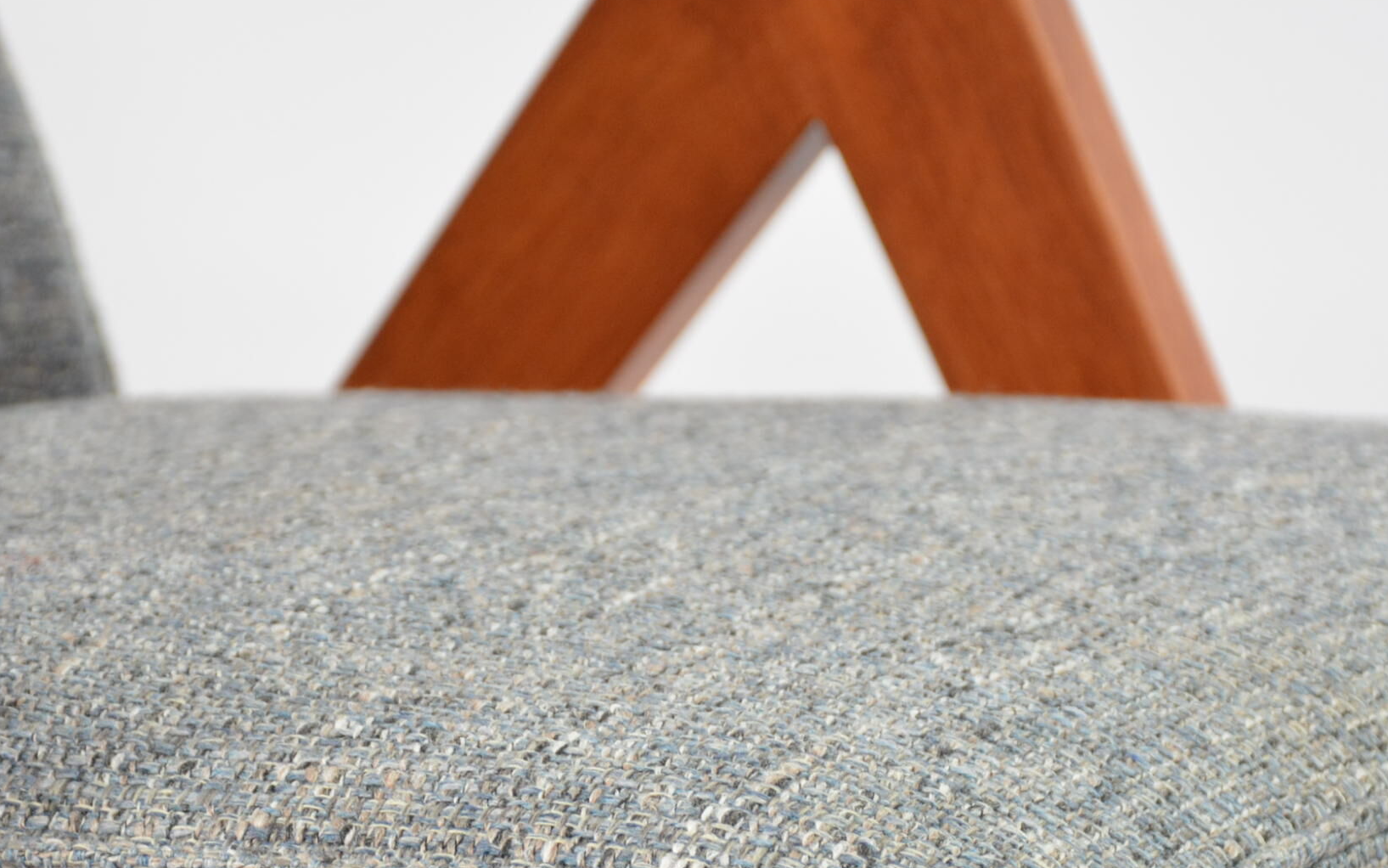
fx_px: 7942
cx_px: 616
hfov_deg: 10.0
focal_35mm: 210
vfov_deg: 6.2
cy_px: 707
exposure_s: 1/125
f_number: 5.3
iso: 900
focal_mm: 75
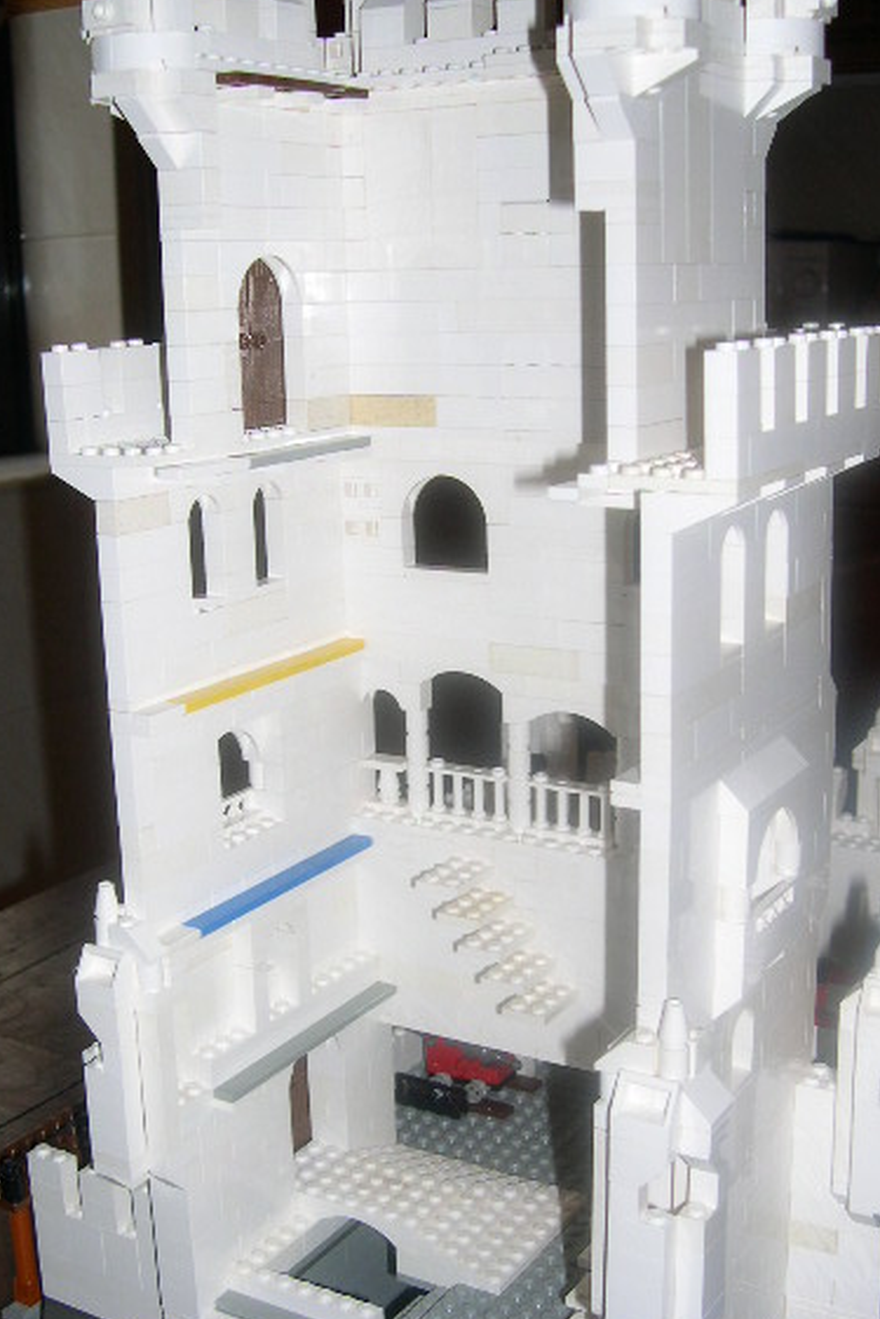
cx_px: 458
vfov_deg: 43.6
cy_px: 713
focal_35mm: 45
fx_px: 1649
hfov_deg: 29.9
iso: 100
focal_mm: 8
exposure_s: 1/60
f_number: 2.8
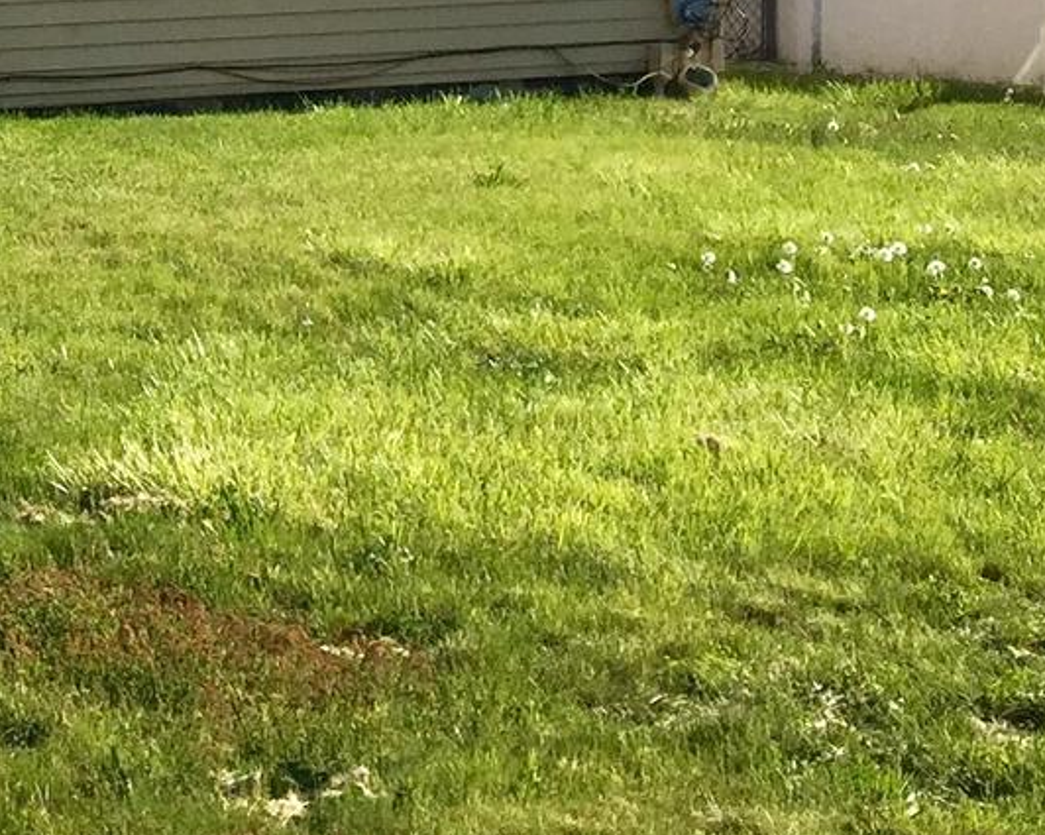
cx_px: -915
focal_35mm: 109
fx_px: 3369
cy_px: -83
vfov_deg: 13.8
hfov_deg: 15.0
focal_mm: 4.15
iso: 32
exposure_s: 1/1721
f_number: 2.2
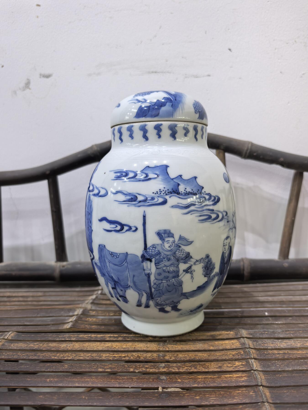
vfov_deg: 65.3
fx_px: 320
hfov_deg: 51.4
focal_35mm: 27
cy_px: 205
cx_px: 154
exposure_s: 1/50
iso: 250
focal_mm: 6.98
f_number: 2
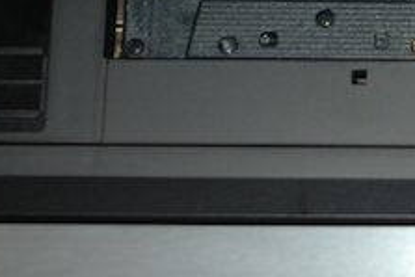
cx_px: 577
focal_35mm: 188
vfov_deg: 7.2
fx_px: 2169
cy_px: -142
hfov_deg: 10.6
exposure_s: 1/60
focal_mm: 28
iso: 200
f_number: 2.8
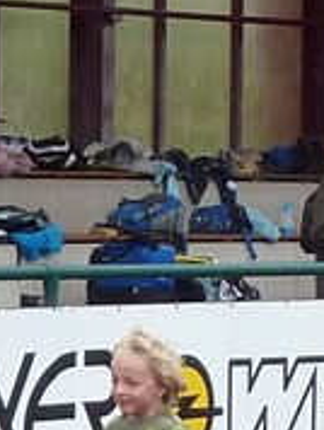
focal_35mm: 341
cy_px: 464
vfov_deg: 5.8
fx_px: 4245
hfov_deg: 4.4
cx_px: 278
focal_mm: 6.9
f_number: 3.7
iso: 250
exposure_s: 1/500
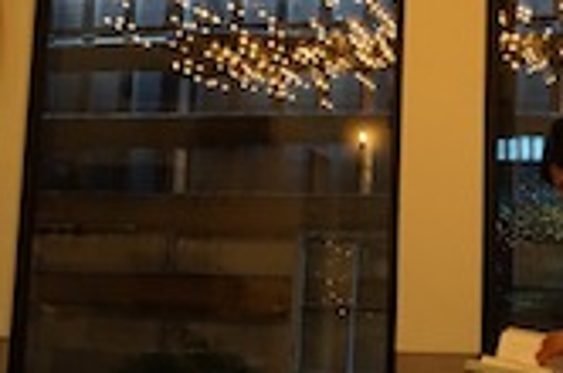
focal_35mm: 87
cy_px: 109
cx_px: 353
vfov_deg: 15.6
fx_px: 1358
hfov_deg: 23.4
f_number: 4
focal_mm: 20
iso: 3200
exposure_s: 1/125
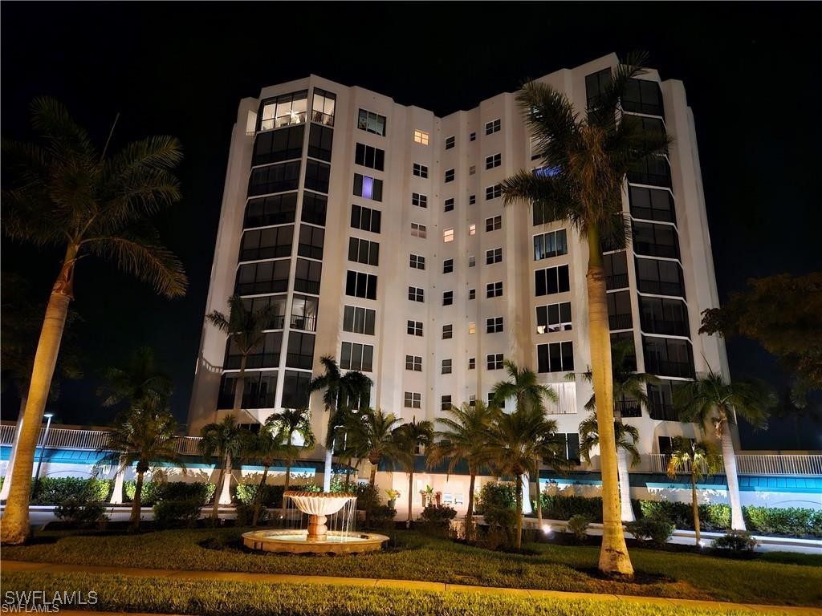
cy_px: 308
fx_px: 546
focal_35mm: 23
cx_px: 411
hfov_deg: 73.9
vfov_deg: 58.9
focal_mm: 5.4
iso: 1600
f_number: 1.8
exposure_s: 1/15
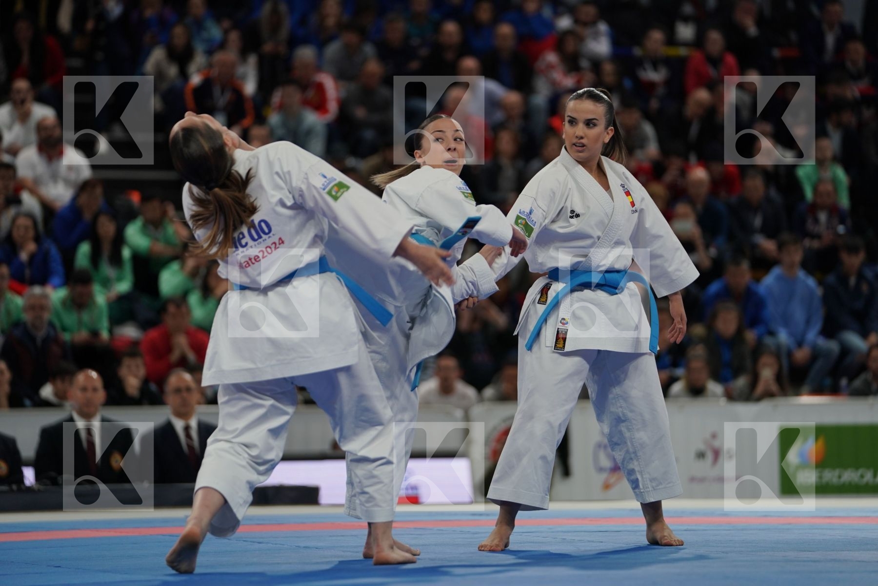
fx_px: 4146
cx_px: 439
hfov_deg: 12.1
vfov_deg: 8.1
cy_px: 293
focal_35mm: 170
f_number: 2.8
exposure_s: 1/500
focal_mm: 170
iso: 640
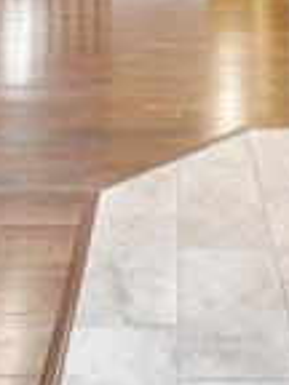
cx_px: 198
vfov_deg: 24.6
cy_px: -168
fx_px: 712
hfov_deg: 22.8
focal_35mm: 64
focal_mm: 10
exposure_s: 1/2.5
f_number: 8
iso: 800
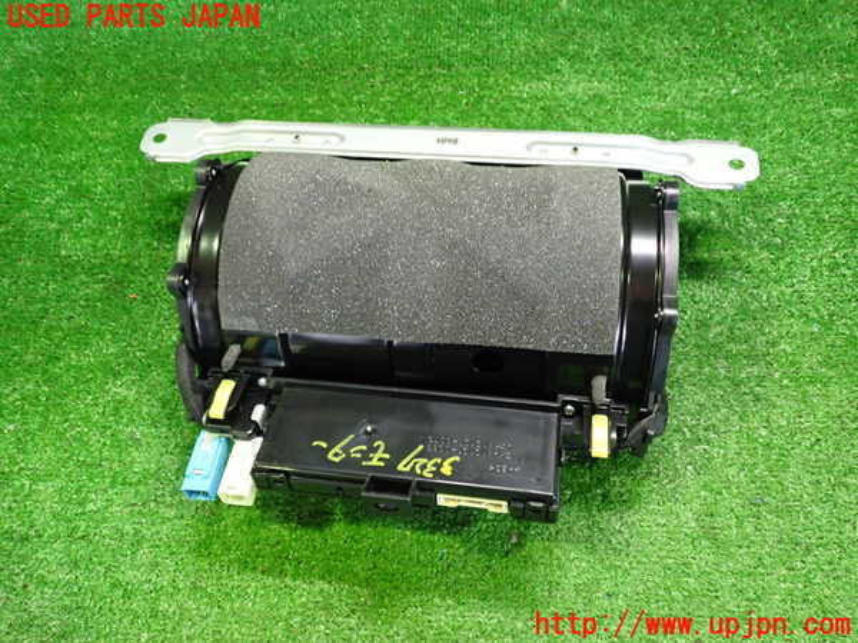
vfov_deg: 46.8
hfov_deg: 60.0
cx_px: 429
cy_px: 322
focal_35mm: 30
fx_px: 744
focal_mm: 5.4
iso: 640
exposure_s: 1/30
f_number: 2.3
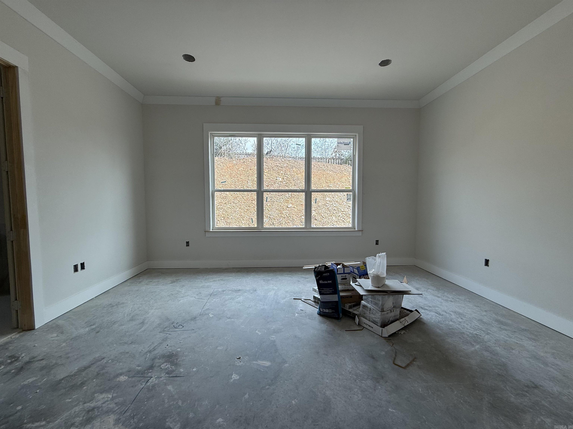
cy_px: 214
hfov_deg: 102.1
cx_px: 286
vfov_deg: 85.7
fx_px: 232
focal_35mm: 14
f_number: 2.2
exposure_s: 1/269
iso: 50
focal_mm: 2.22
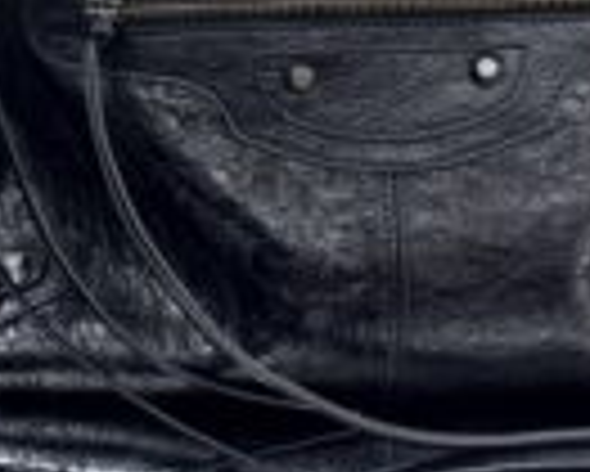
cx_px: 320
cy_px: -182
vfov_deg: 9.8
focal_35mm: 154
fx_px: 2691
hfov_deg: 12.5
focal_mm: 6.76
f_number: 1.78
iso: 200
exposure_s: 1/50
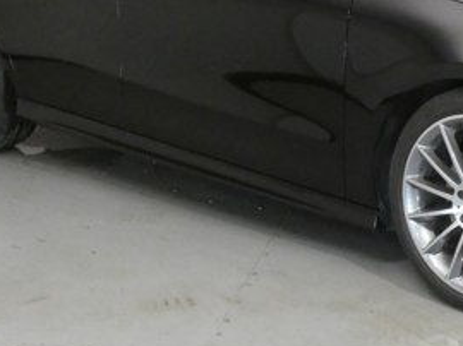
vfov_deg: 16.0
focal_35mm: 92
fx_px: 1229
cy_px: 171
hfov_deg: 21.0
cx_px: 389
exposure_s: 1/80
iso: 1000
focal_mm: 5.5
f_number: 3.3
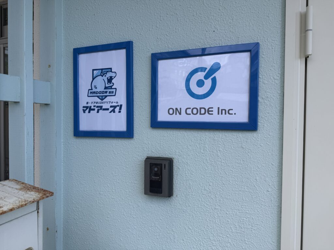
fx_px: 232
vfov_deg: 56.8
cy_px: 125
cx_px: 167
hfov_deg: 71.6
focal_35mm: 24
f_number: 1.78
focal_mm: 6.76
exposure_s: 1/403
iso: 80
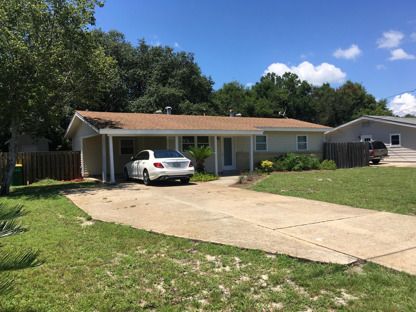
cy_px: 156
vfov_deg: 46.8
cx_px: 212
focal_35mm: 30
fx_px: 361
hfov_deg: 60.0
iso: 25
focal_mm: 4.15
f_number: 2.2
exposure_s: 1/1603
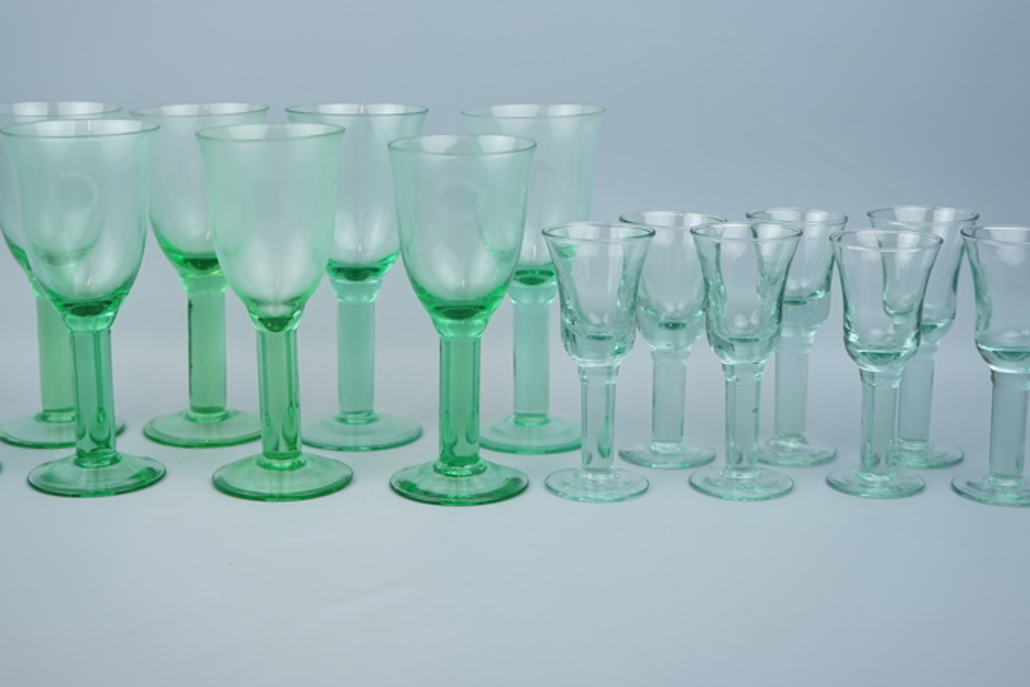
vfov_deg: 23.8
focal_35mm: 57
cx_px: 449
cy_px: 288
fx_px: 1631
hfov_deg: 35.0
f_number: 5
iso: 100
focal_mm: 43
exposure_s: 1/60
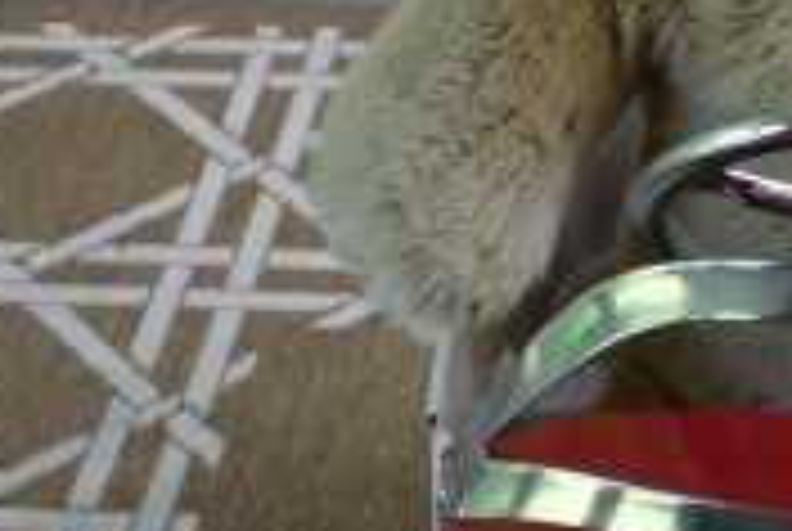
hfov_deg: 16.3
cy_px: 490
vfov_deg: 11.2
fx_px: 2688
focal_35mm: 122
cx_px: 832
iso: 125
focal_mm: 10.4
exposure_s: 1/100
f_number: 2.5
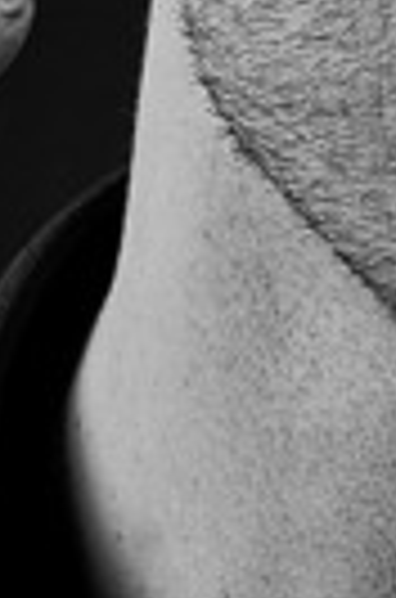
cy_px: -211
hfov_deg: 2.2
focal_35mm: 627
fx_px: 10399
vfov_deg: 3.3
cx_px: 504
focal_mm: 80
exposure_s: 1/60
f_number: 11
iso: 250
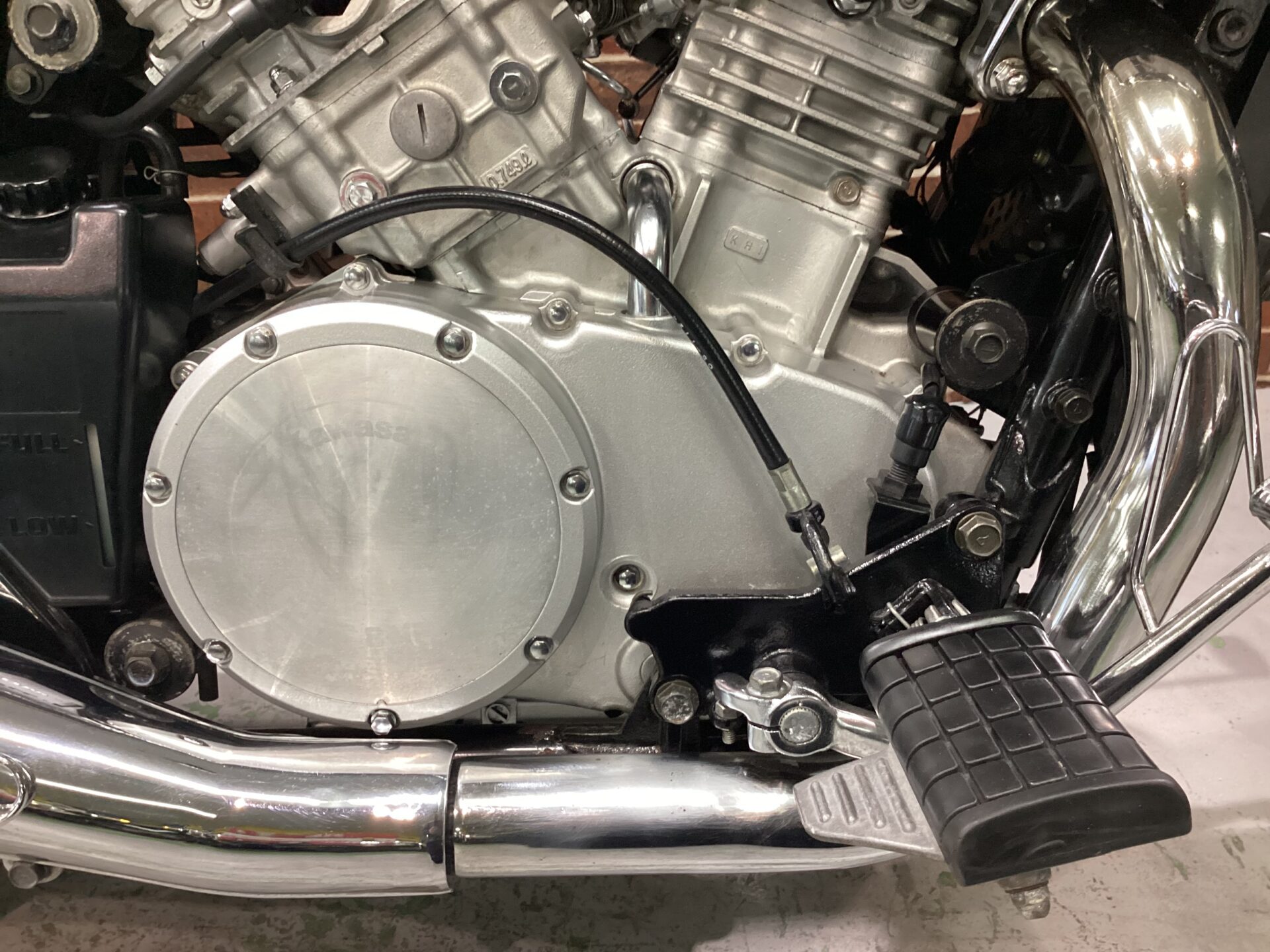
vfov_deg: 45.4
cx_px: 635
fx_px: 1137
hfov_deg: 58.4
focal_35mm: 31
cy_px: 476
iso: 320
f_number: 2.4
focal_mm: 3.3
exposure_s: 1/60
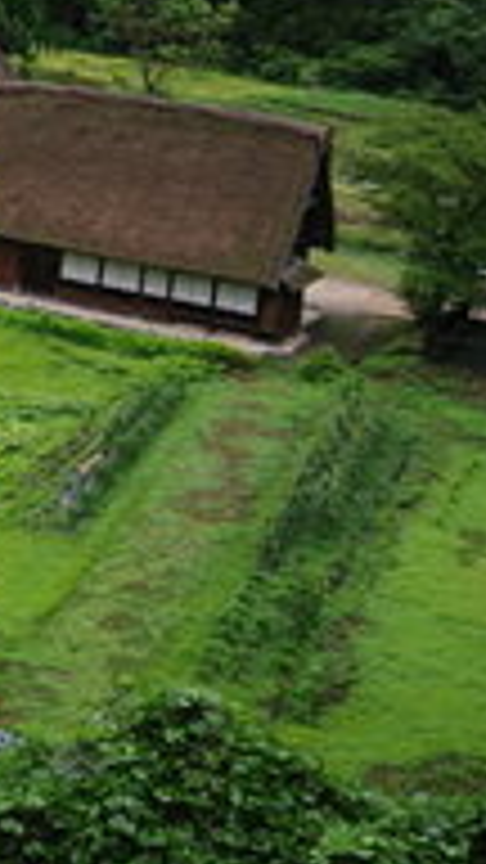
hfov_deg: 13.0
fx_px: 1879
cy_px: 144
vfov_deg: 25.4
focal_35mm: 82
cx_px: -454
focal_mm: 20
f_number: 2.8
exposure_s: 1/500
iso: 800
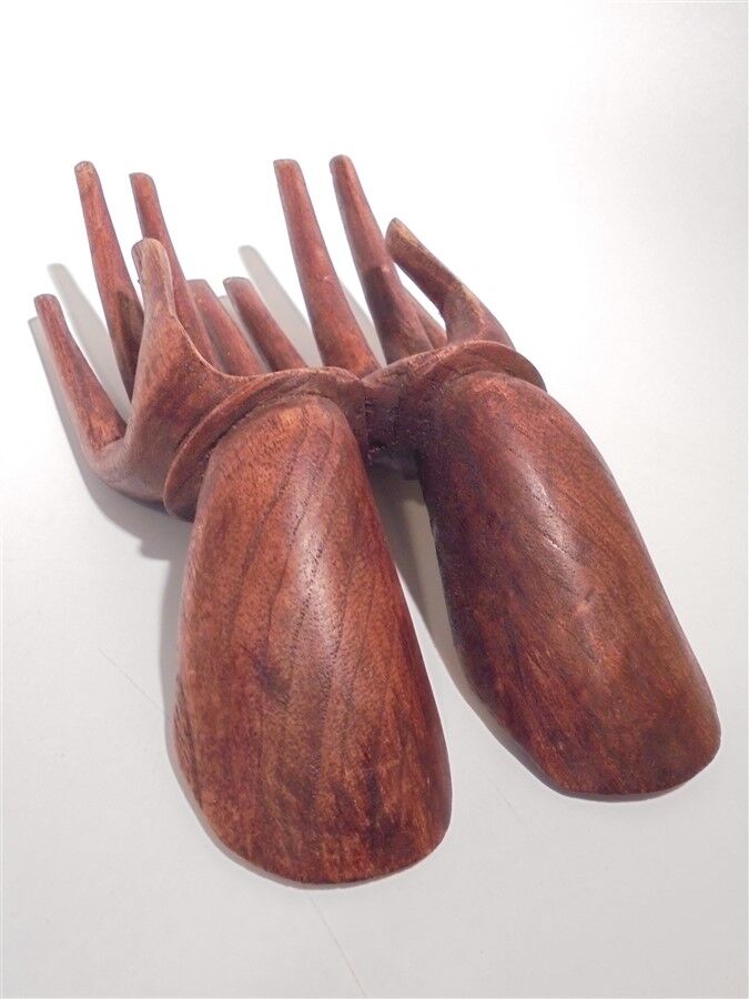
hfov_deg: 41.8
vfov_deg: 54.0
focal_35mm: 34
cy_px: 500
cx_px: 374
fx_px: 981
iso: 400
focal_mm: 6.1
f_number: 4
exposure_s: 1/25
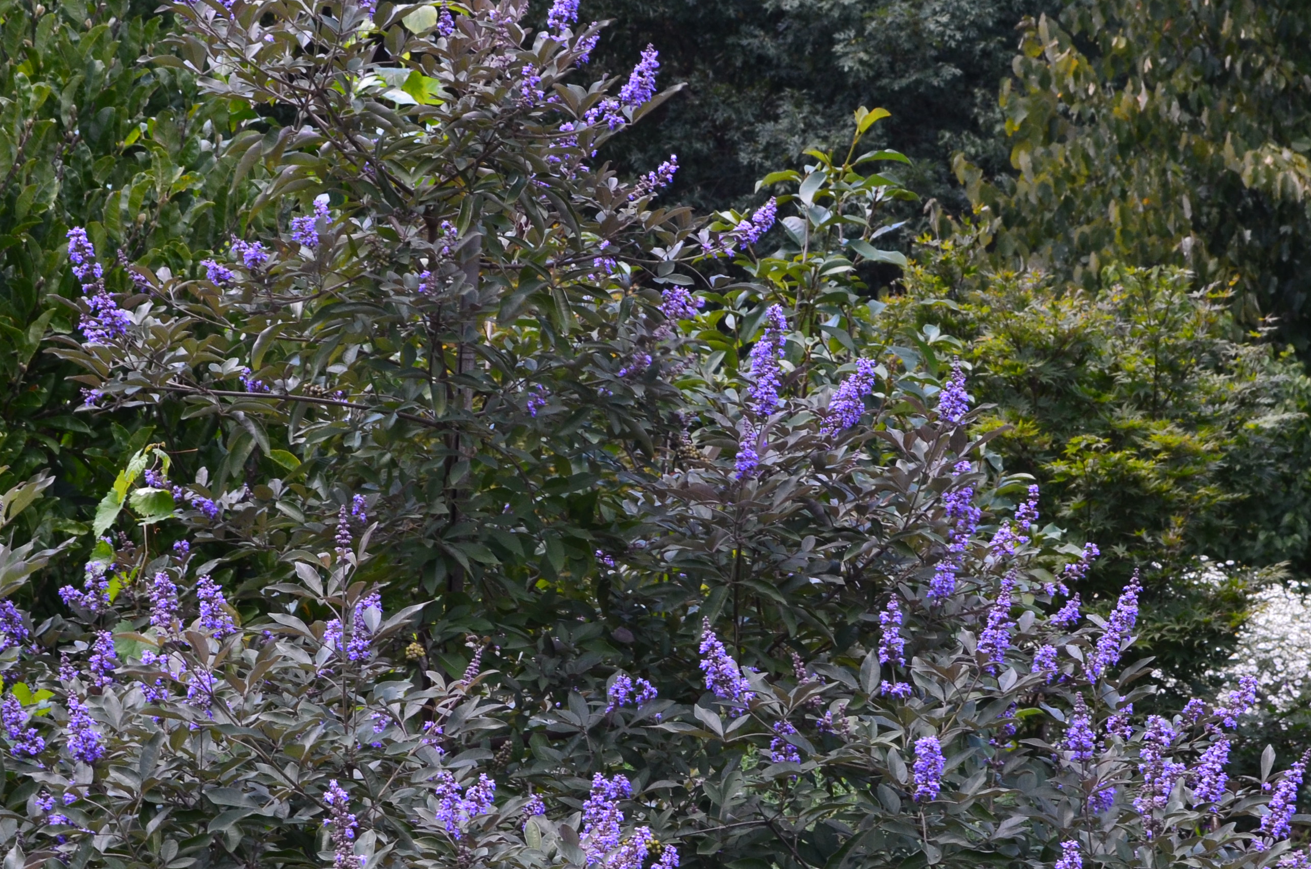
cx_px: 727
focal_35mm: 98
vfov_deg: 13.8
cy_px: 669
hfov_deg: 20.8
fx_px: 3562
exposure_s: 1/100
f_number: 9
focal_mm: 34
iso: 400
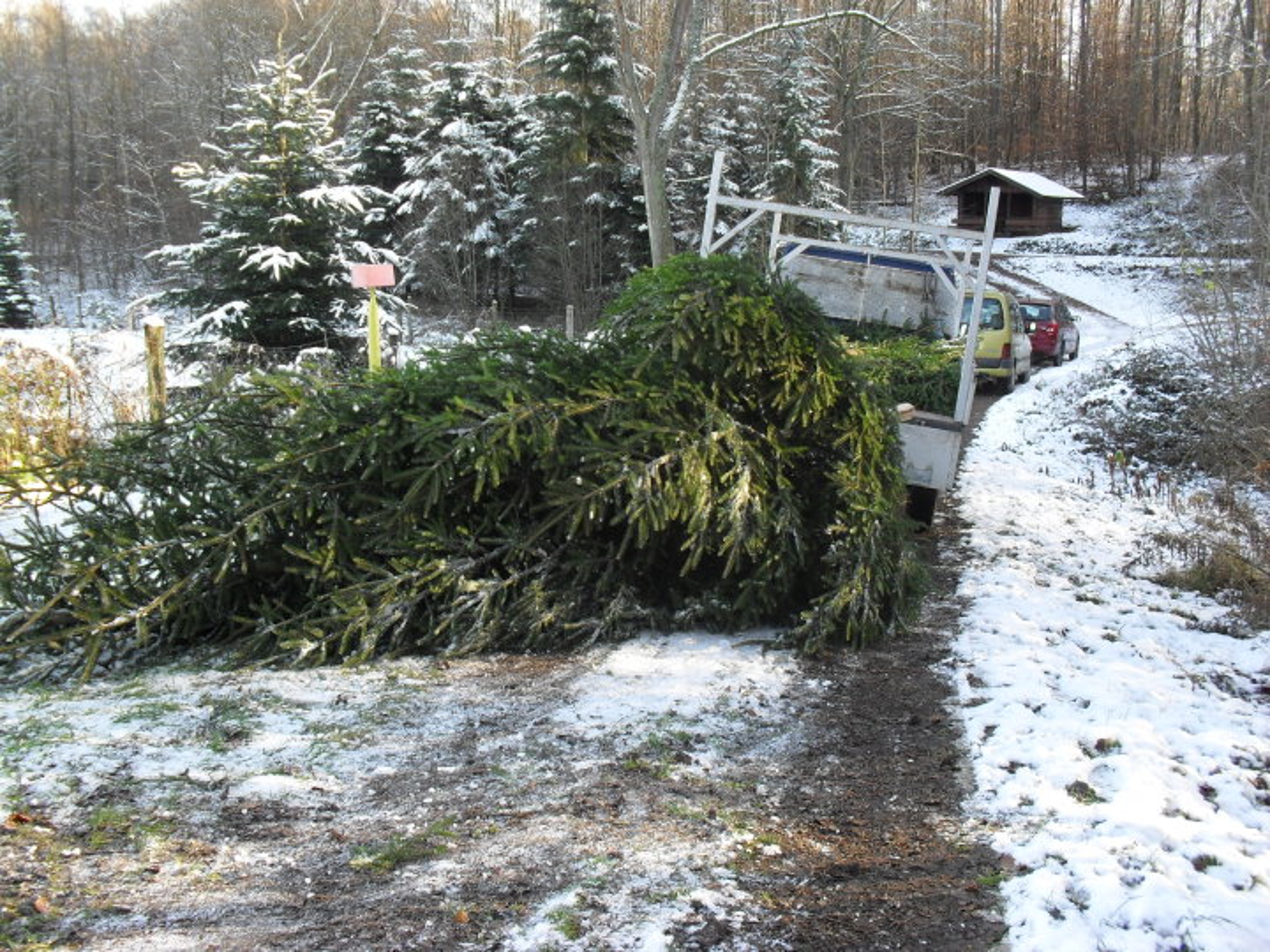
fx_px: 1284
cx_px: 635
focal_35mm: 35
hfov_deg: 52.6
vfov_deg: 40.7
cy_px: 476
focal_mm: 6.3
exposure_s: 1/125
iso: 100
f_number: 3.2
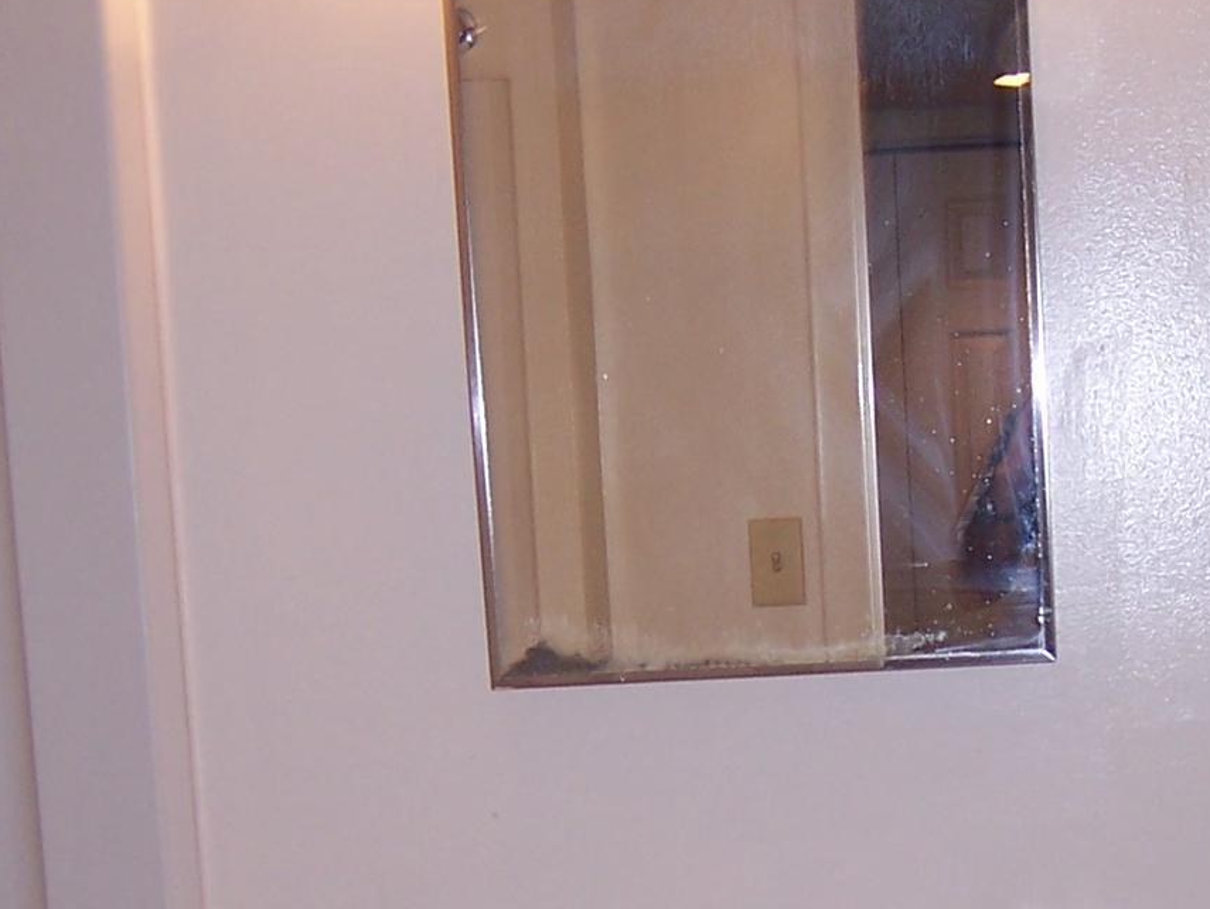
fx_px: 2763
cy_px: 954
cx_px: 744
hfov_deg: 24.6
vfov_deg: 18.1
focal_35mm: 79
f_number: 2.8
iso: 80
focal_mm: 5.5
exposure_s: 1/60
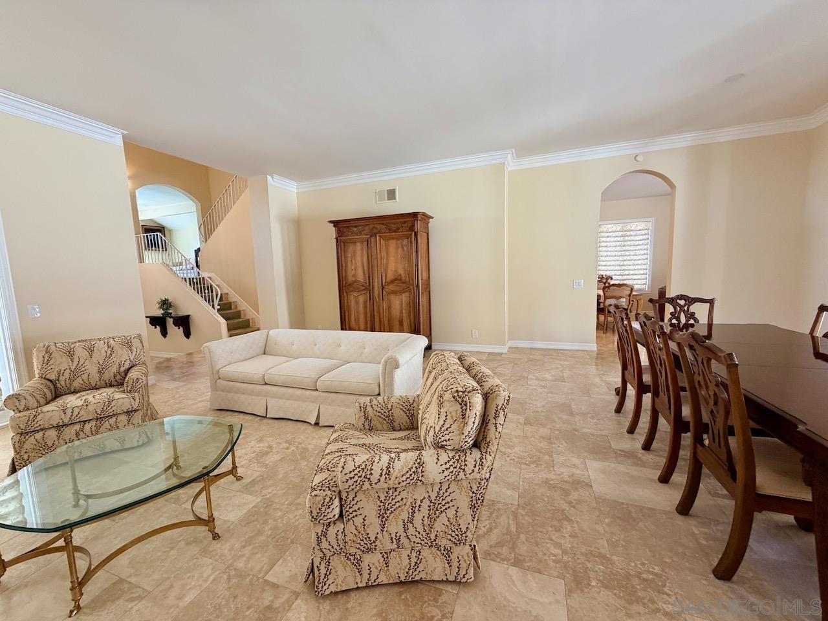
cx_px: 414
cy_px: 310
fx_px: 335
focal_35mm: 14
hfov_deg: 102.1
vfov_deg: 85.7
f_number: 2.2
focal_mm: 2.22
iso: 320
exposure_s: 1/120
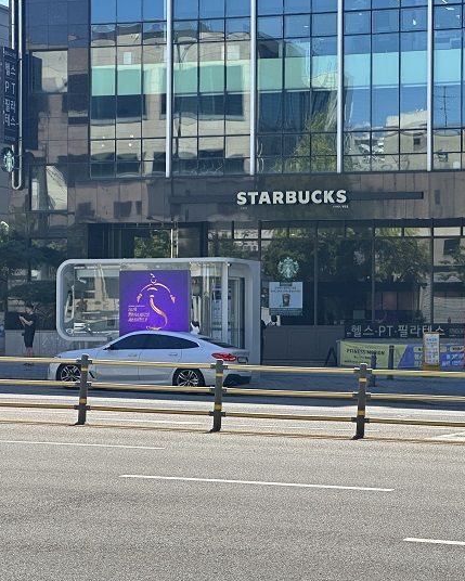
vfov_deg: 19.0
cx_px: 284
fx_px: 1737
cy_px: 290
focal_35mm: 101
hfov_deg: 15.2
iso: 32
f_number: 2.8
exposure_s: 1/359
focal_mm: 9
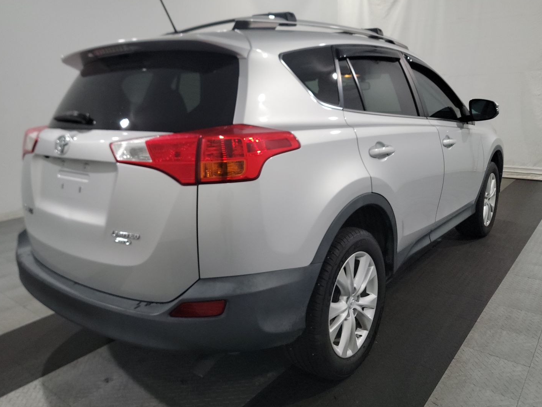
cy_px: 194
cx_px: 240
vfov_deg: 51.3
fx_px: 423
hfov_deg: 65.1
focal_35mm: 27
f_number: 1.8
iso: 771
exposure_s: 1/59
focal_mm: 6.7
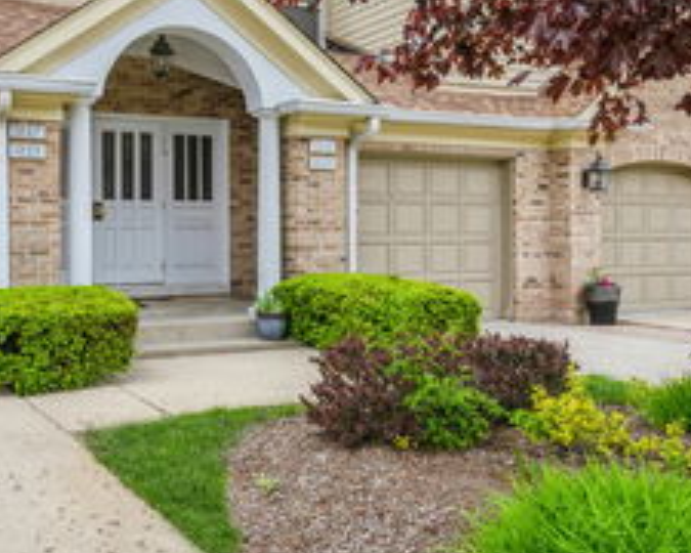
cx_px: 169
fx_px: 777
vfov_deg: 39.1
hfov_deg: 46.2
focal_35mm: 38
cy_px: 233
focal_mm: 19
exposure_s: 1/250
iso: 200
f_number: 9.5
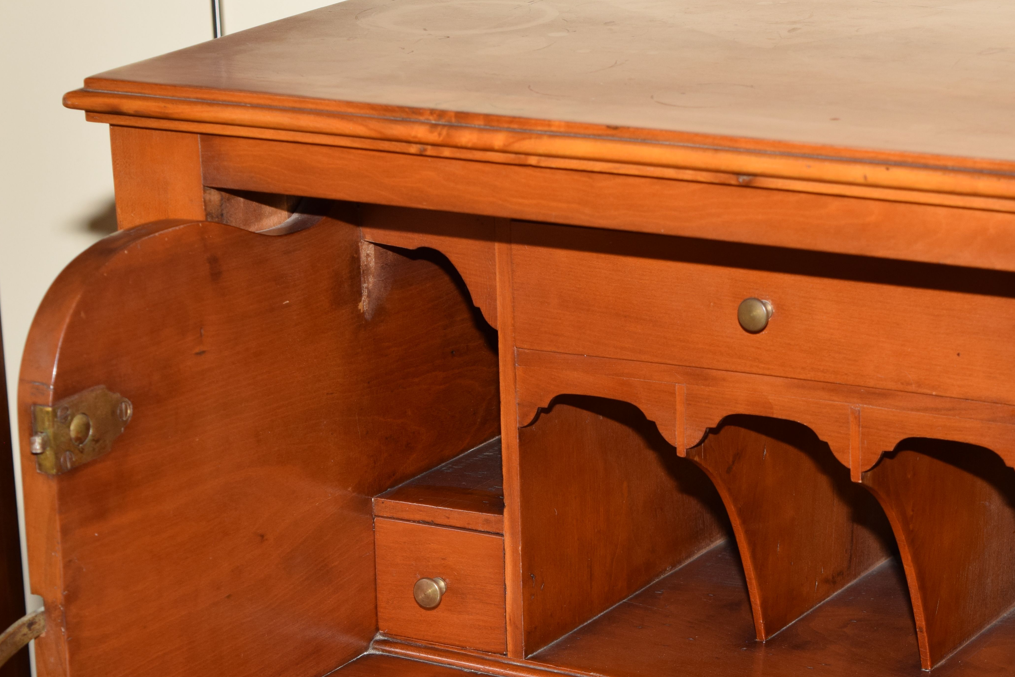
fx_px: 3404
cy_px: 482
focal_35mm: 121
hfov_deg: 16.9
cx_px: 634
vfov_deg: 11.3
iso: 400
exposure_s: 1/125
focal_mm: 55
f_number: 6.3
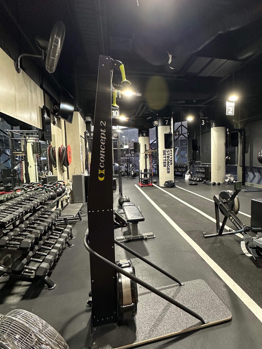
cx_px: 159
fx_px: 202
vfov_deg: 81.8
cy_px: 174
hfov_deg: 65.2
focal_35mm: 20
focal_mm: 2.22
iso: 320
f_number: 2.2
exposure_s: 1/50
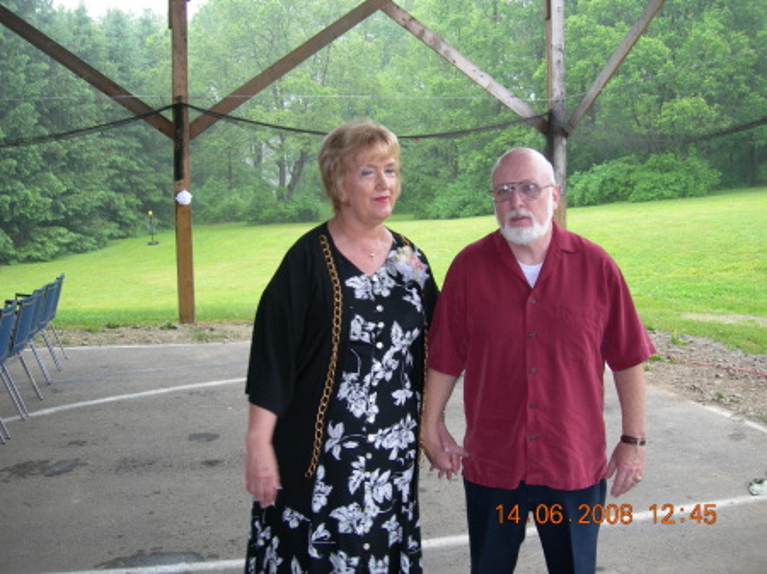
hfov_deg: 49.0
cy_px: 287
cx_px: 384
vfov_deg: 37.7
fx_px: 842
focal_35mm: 38
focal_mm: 7.8
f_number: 2.8
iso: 54
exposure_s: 1/31.4
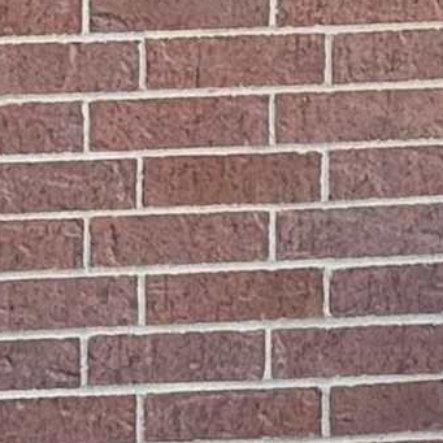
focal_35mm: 414
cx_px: -455
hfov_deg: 4.2
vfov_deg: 4.2
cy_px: 596
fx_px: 5994
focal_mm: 5.96
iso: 50
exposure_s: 1/236
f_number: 1.6
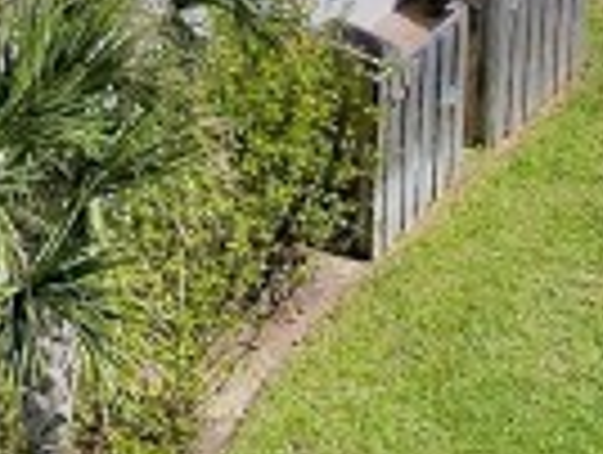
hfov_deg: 10.5
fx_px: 3194
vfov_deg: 7.4
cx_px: -184
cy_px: -818
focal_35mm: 183
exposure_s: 1/6000
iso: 130
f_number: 1.7
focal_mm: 6.72
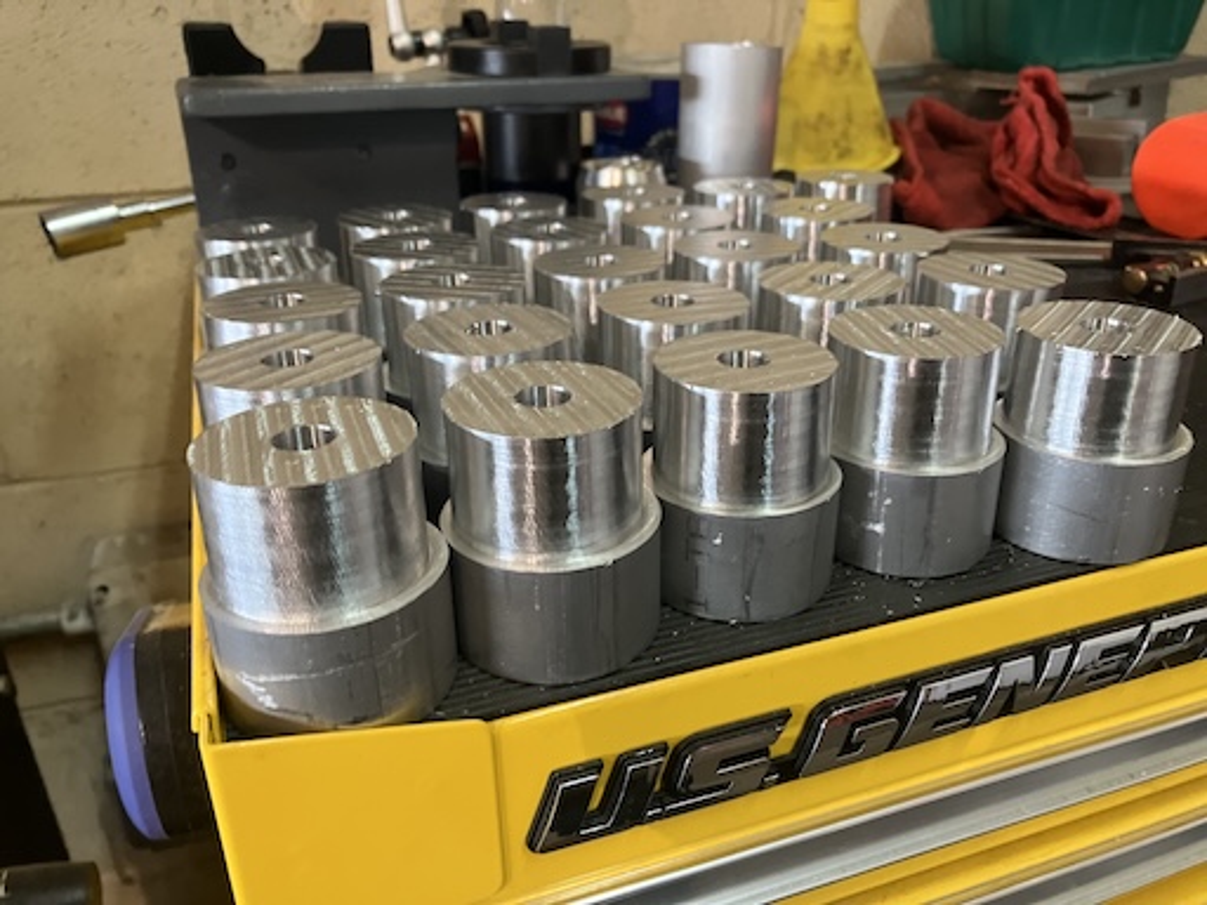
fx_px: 976
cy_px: 452
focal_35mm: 28
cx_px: 604
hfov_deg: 63.4
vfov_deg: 49.7
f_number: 1.8
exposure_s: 1/40
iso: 250
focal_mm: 3.99
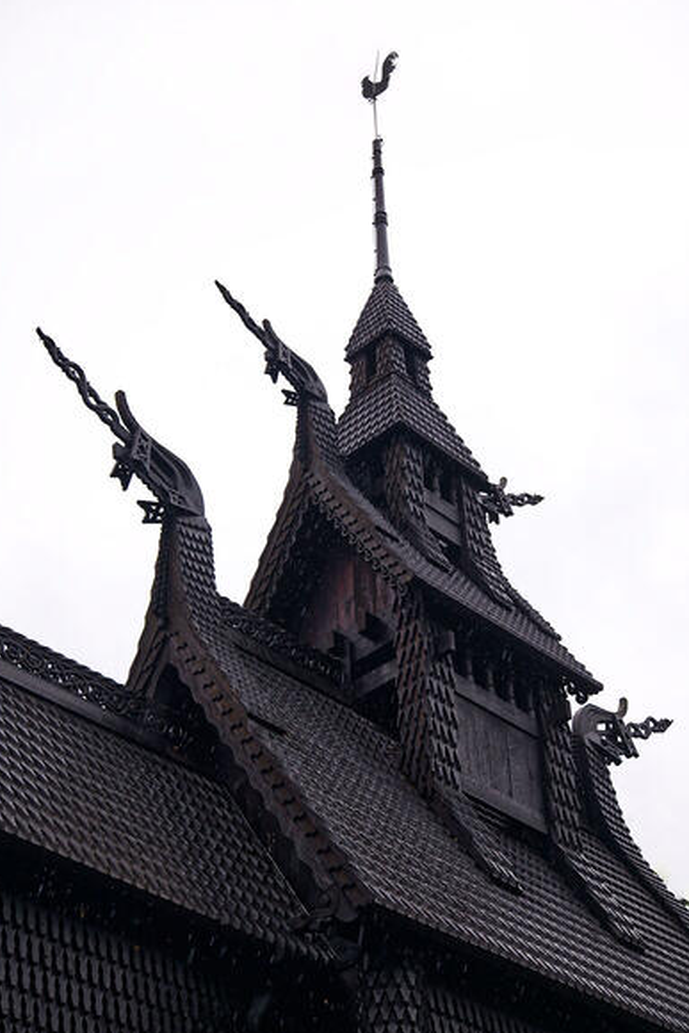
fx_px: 1721
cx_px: 344
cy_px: 511
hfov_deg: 22.6
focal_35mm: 60
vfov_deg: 33.4
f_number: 8
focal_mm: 58
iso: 400
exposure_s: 1/250
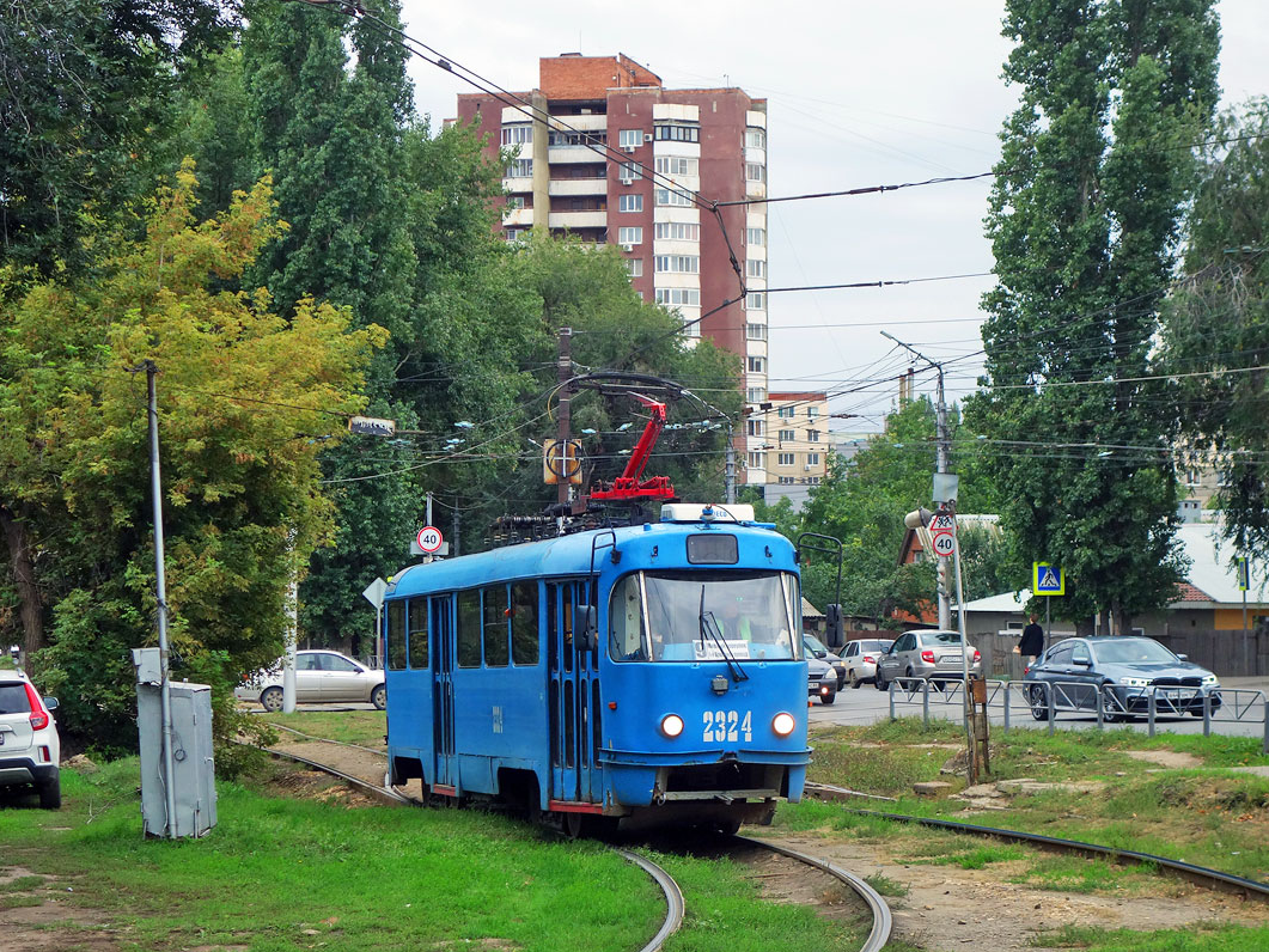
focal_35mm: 87
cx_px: 611
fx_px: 3190
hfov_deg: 22.5
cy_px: 477
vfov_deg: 17.0
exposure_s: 1/500
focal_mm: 29.8
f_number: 4.5
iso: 320
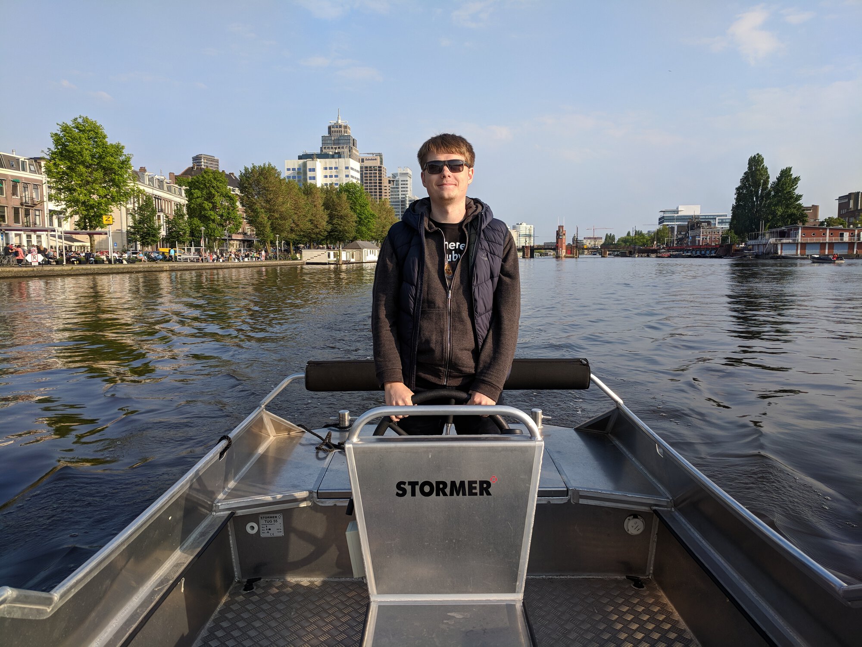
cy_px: 324
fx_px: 647
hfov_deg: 67.3
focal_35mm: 26
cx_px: 431
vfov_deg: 53.1
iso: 50
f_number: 2
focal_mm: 4.67
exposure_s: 1/1292
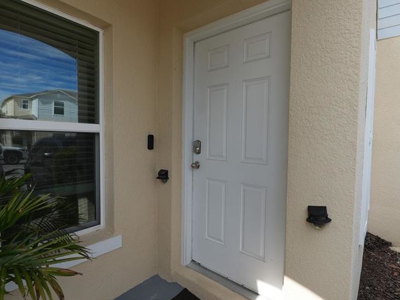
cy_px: 147
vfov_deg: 71.6
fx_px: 208
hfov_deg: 87.5
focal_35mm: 18
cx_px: 221
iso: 80
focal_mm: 11
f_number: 4.5
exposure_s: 1/320
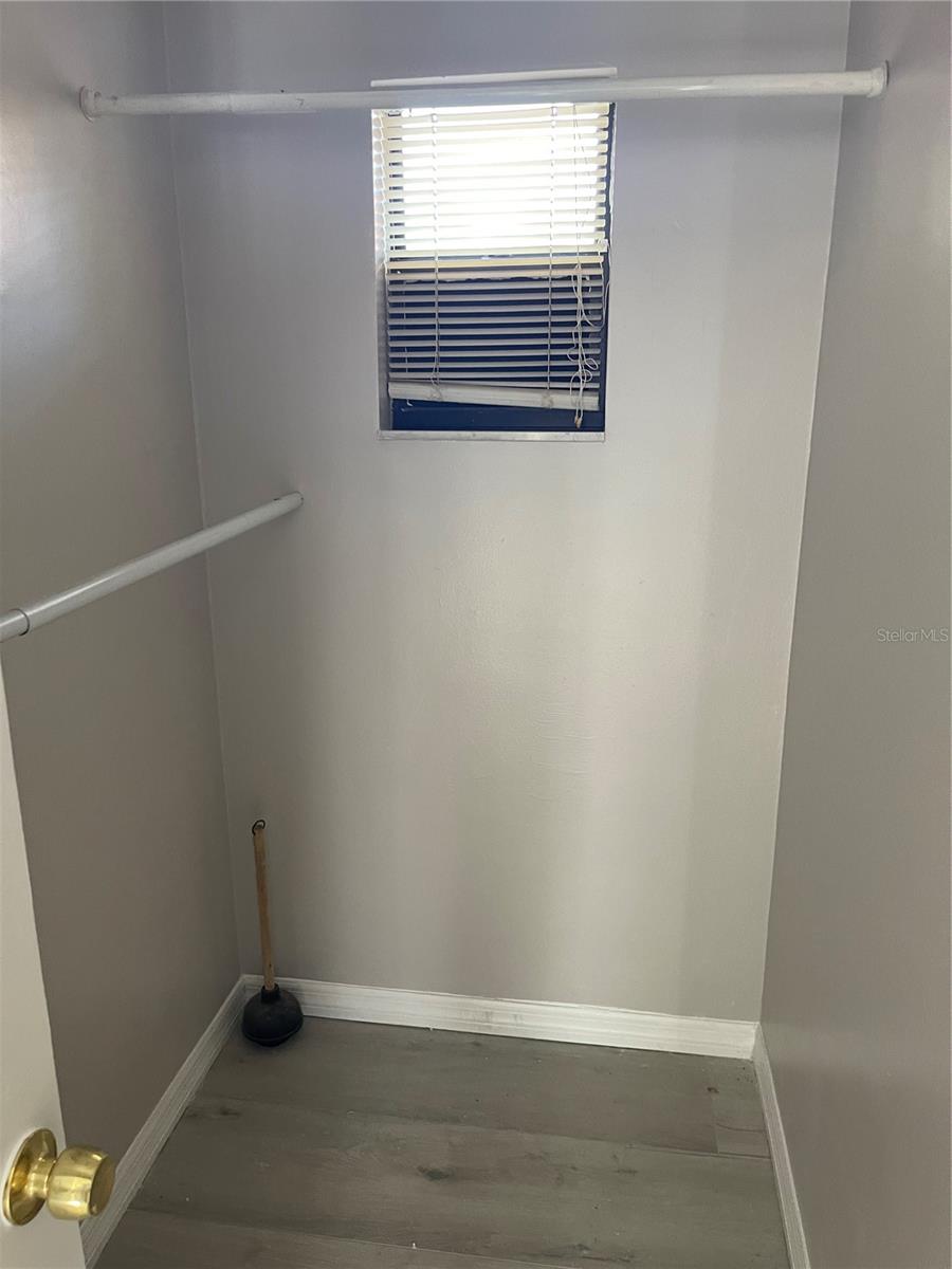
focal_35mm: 26
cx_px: 476
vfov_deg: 67.3
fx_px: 953
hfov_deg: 53.1
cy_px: 634
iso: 250
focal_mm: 5.1
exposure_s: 1/60
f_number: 1.6
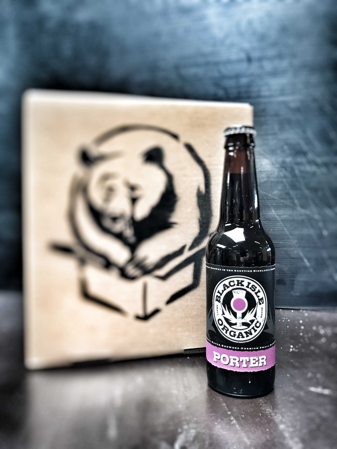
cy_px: 224
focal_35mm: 28
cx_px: 168
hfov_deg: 49.7
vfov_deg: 63.4
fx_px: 363
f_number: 1.8
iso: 25
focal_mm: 3.99
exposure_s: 1/33
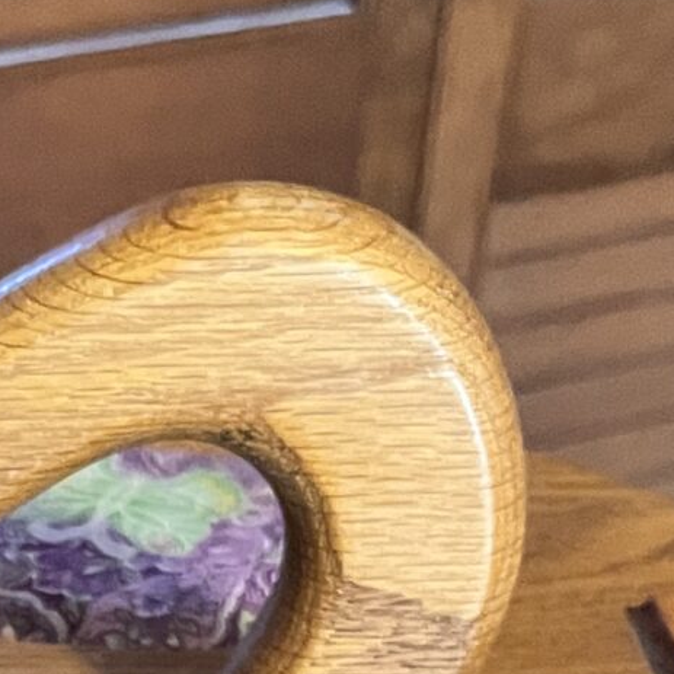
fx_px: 2798
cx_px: -176
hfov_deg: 13.3
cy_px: 1367
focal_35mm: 127
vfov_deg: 12.1
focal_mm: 5.1
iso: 500
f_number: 1.6
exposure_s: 1/40
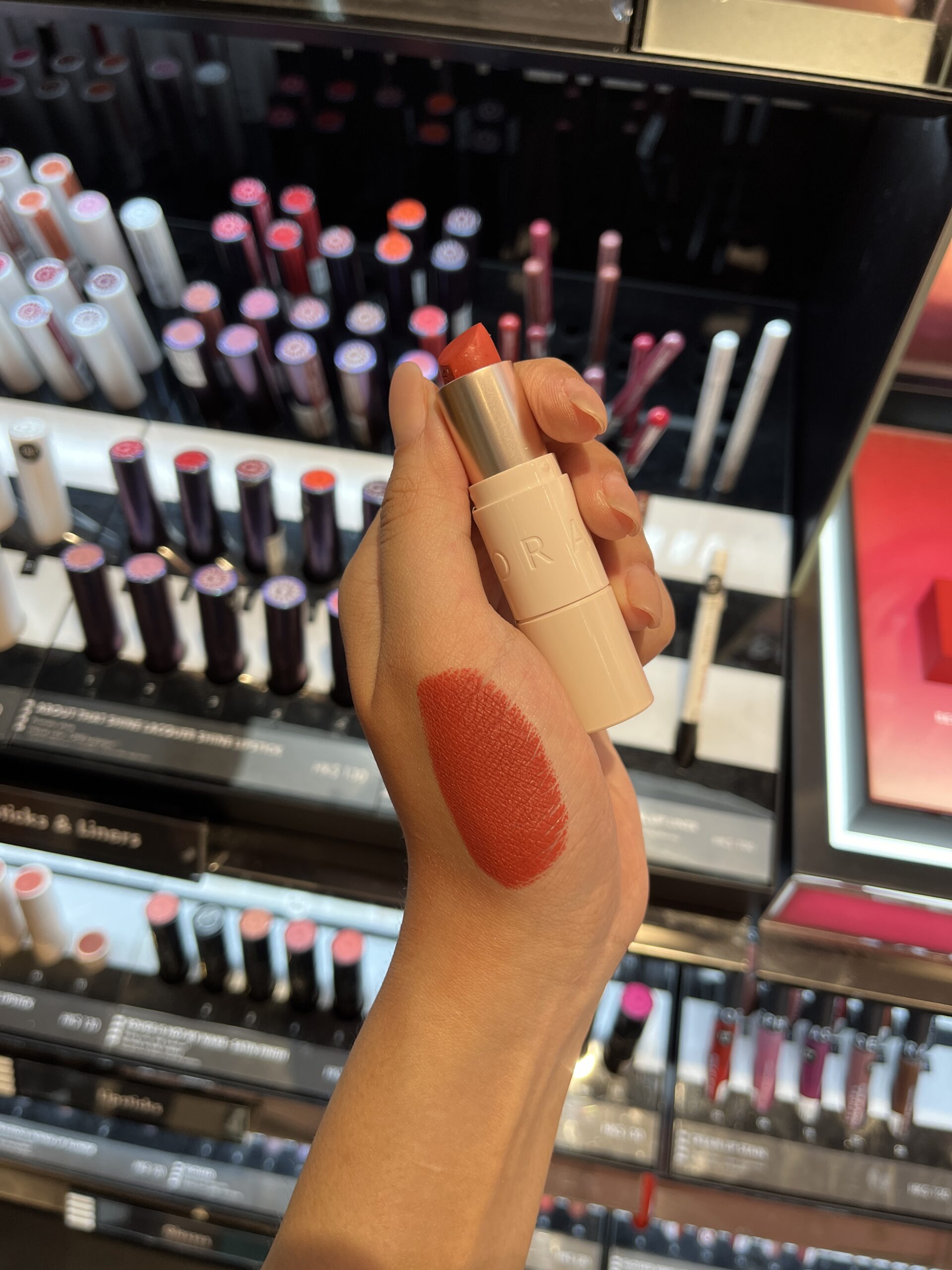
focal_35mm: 26
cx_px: 476
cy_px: 635
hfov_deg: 53.1
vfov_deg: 67.3
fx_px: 953
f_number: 1.6
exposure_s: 1/100
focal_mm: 5.1
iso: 50
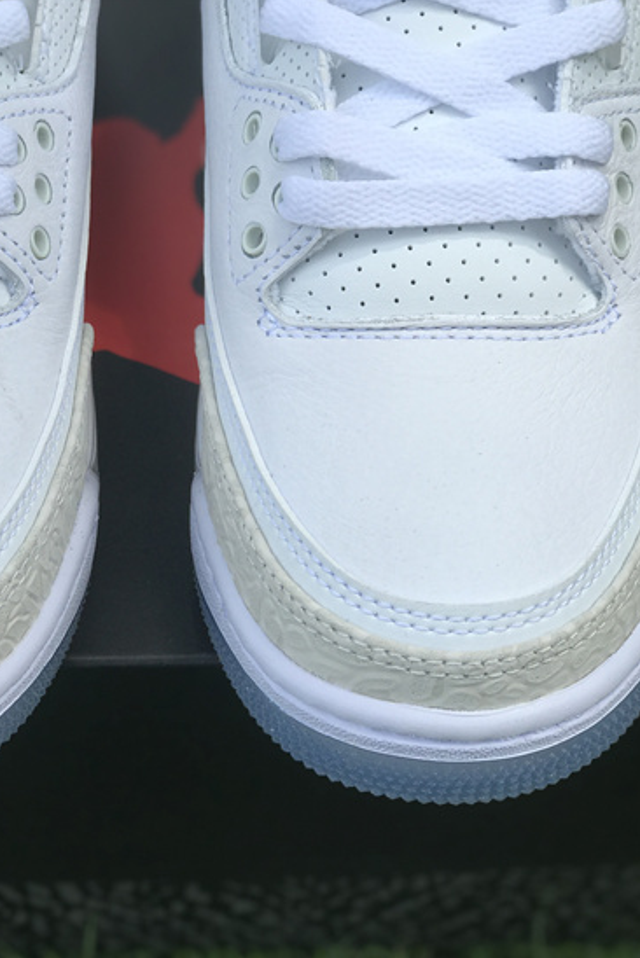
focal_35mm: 80
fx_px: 2130
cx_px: 147
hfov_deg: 17.0
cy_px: 478
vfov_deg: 25.3
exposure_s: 1/515
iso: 20
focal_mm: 6.6
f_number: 2.8
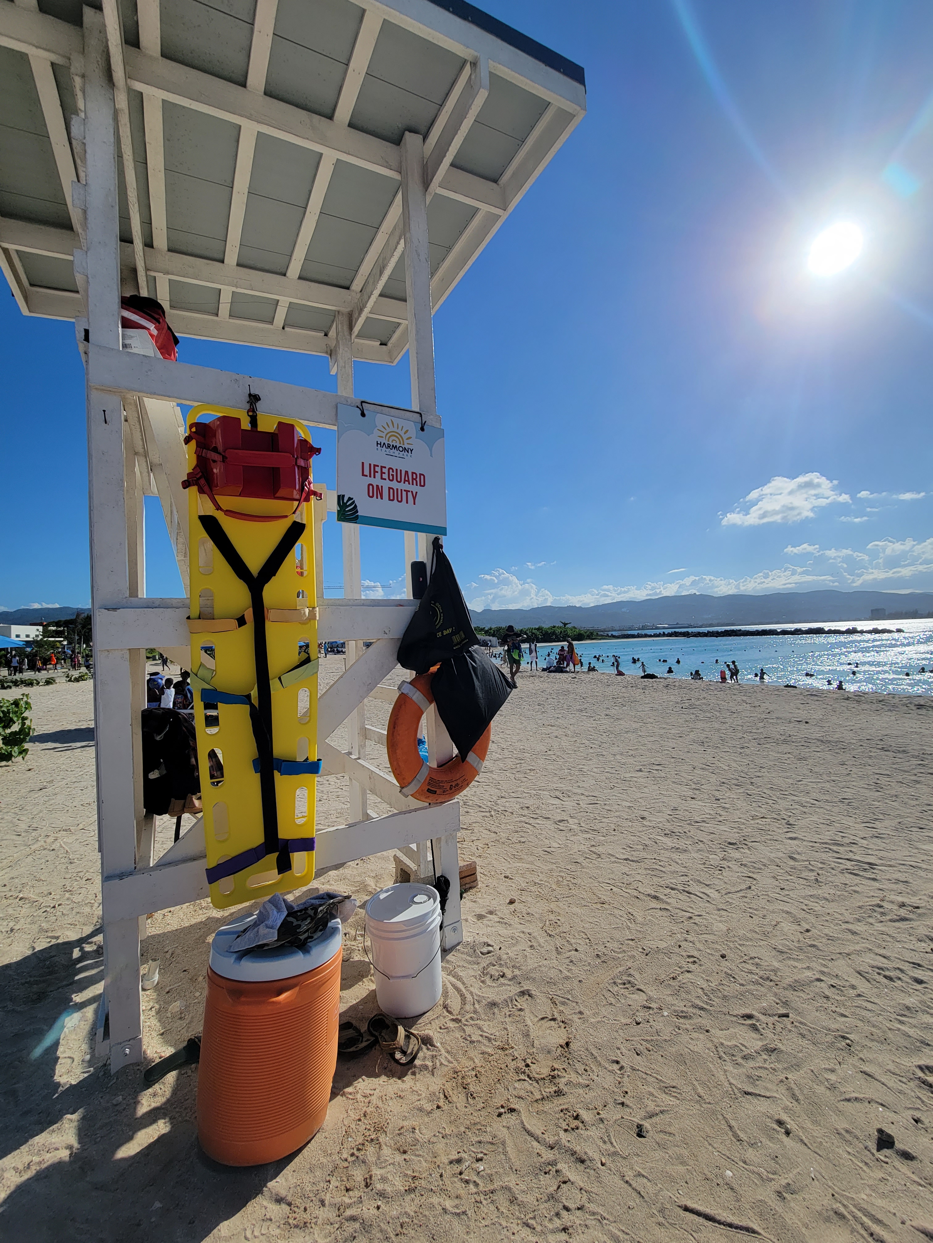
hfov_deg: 89.9
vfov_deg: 106.2
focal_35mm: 13
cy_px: 622
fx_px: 467
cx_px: 466
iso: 50
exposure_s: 1/4325
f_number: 2.2
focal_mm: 2.2
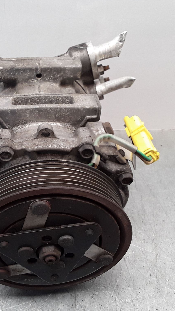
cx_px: 47
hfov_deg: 28.6
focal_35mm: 41
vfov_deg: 49.4
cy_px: 155
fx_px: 338
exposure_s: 1/50
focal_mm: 2.91
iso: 50
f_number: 1.9
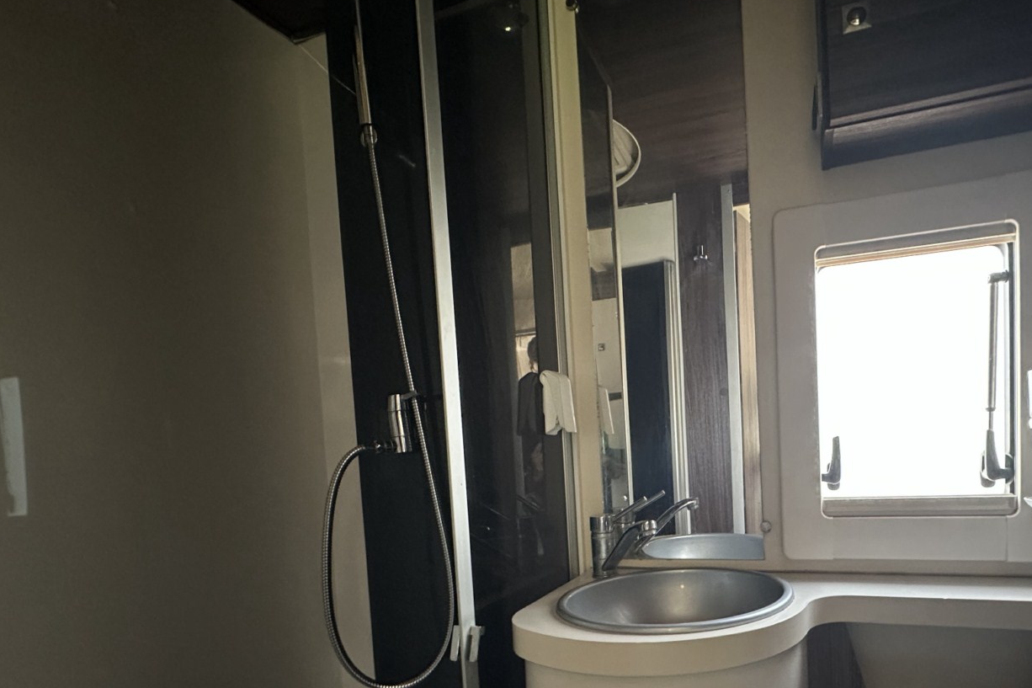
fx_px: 545
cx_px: 652
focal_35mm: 19
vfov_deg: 62.3
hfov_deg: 85.1
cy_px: 479
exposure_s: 1/60
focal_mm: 2.22
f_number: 2.2
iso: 640
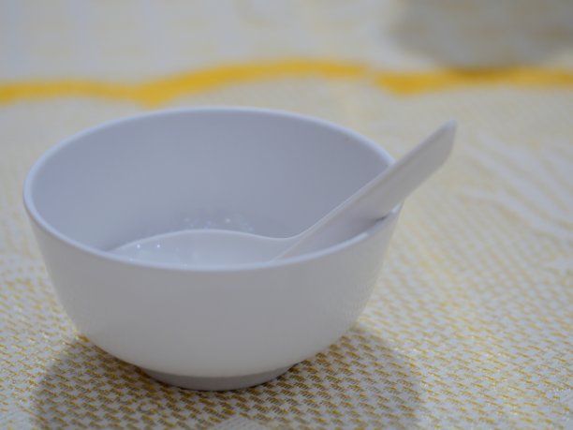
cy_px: 215
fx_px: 1986
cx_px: 286
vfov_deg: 12.3
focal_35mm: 120
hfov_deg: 16.4
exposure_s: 1/50
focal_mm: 60
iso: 200
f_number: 2.8
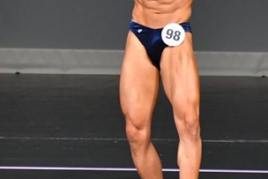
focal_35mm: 878
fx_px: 6539
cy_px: 28
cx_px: -15
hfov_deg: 2.3
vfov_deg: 1.6
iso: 5000
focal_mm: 230
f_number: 5.6
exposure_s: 1/400
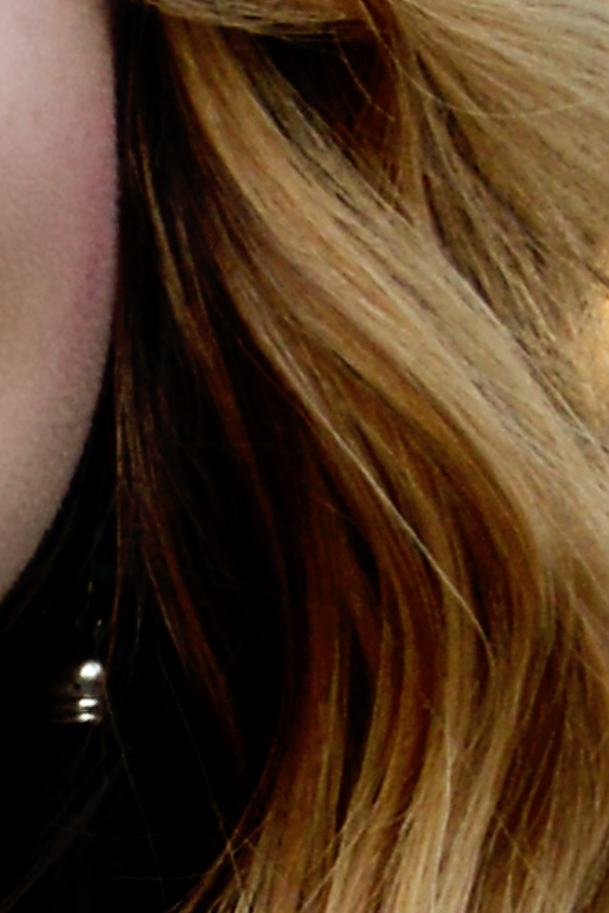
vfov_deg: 4.9
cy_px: 741
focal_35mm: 422
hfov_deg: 3.2
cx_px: -581
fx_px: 10707
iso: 320
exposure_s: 1/800
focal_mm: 65
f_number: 2.8
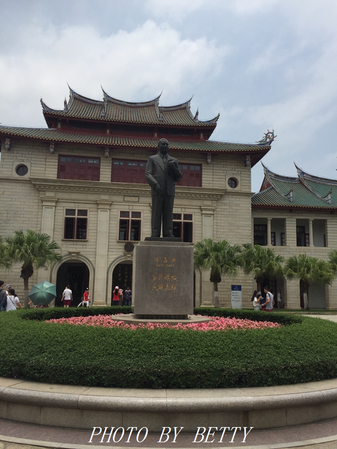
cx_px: 168
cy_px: 224
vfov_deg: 61.7
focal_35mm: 29
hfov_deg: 48.2
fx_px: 376
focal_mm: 4.15
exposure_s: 1/3597
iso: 32
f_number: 2.2
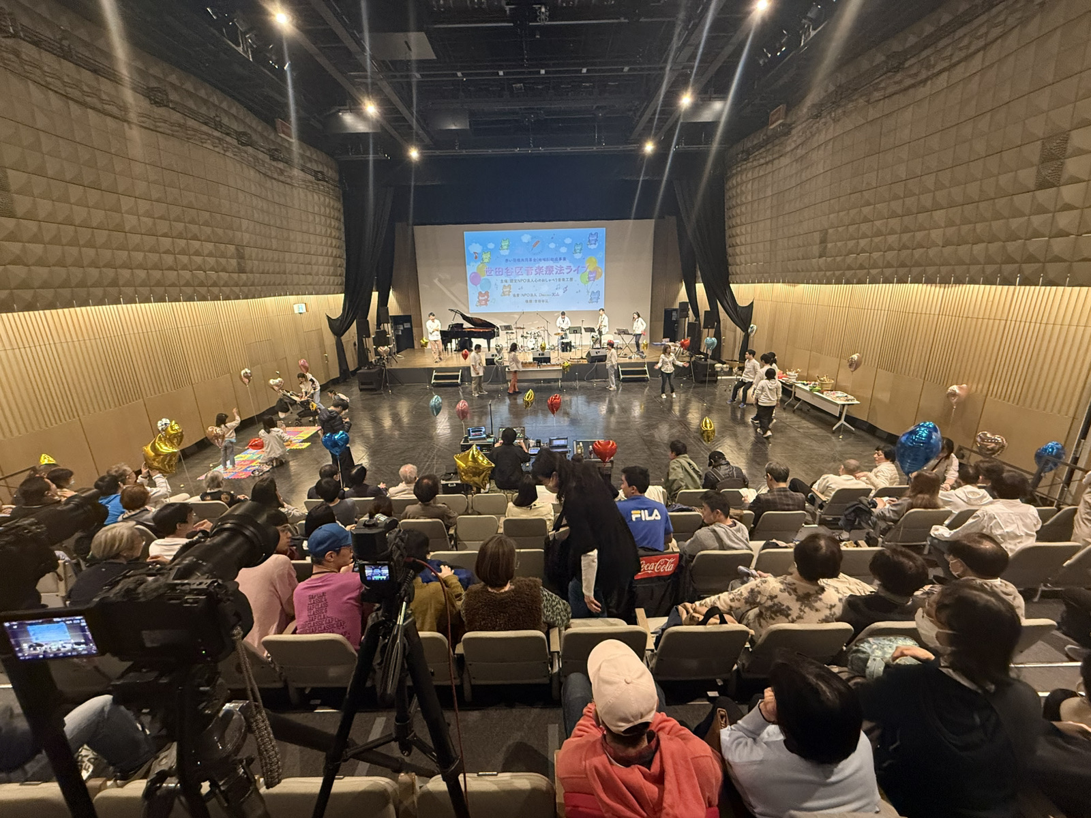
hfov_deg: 102.1
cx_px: 546
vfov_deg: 85.7
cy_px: 409
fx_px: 441
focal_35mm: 14
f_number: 2.2
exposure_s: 1/50
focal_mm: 2.22
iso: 500
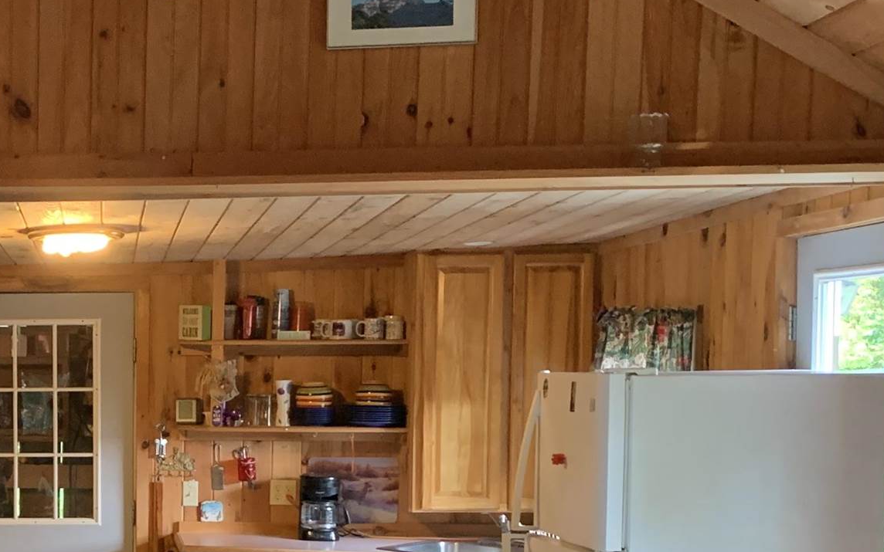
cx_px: -20
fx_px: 1783
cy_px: 536
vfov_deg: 17.3
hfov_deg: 26.2
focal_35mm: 74
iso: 320
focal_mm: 4.25
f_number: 1.8
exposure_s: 1/60
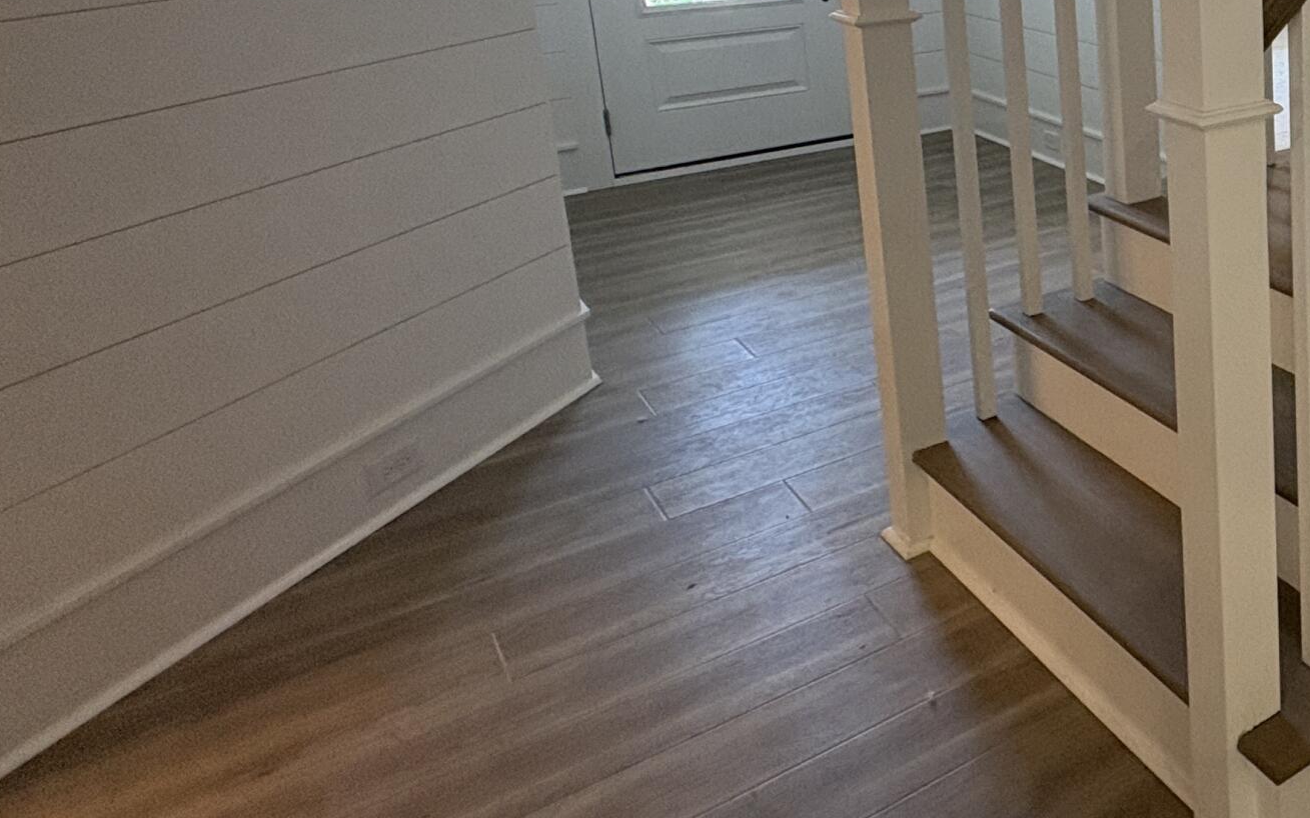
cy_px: 71
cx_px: 1462
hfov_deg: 43.2
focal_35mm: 34
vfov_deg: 35.0
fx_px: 1214
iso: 320
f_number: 2.2
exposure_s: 1/120
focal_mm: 2.22
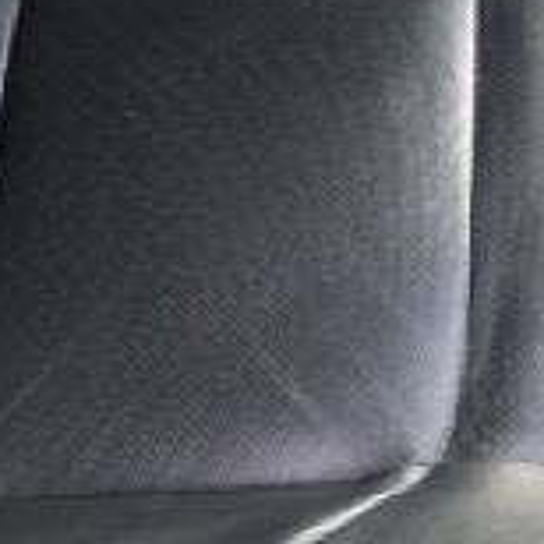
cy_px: -219
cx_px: 604
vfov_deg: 15.8
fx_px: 1831
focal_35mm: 103
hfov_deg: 16.4
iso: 25
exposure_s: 1/30
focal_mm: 3.99
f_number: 1.8
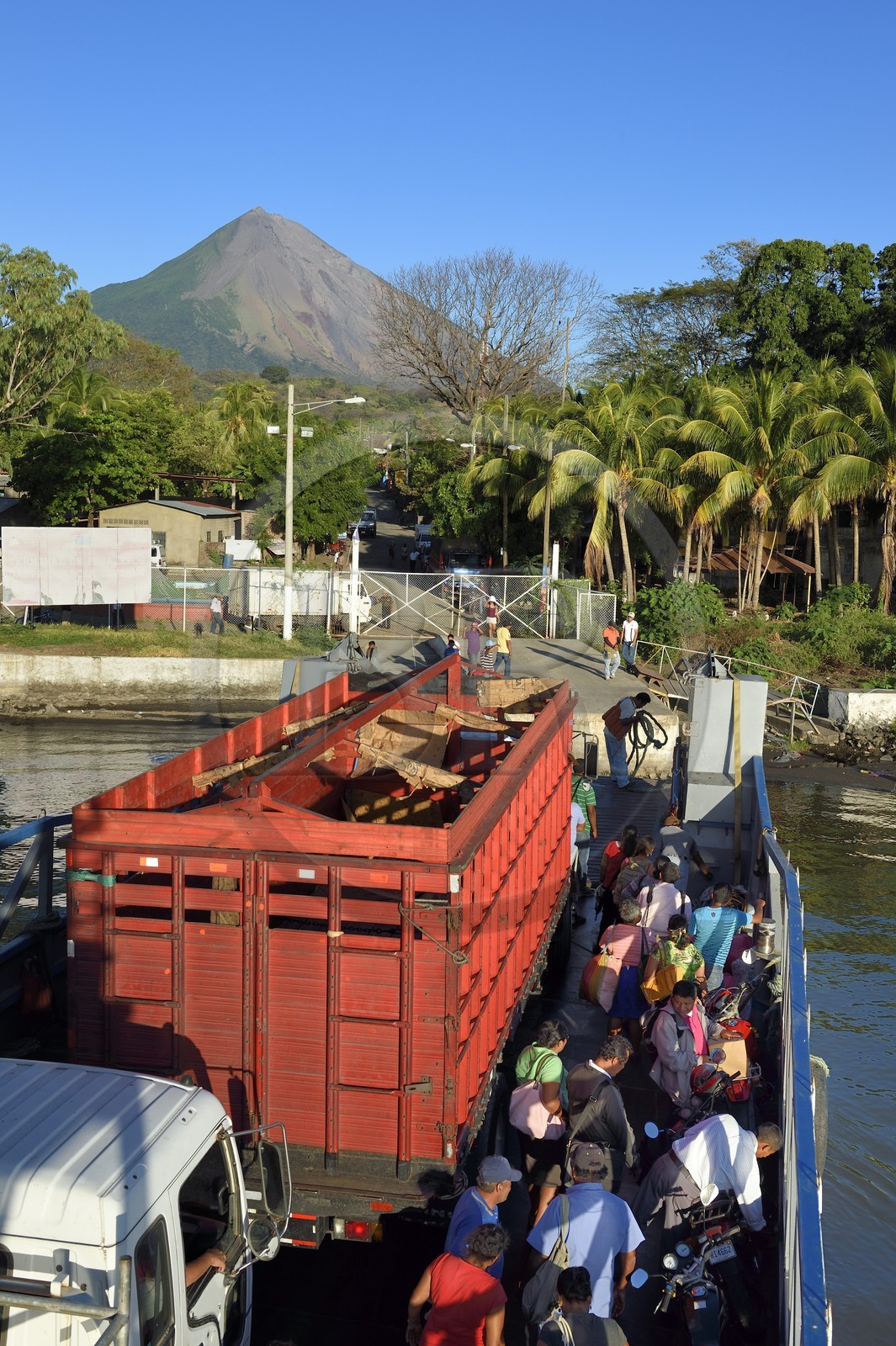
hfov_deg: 35.0
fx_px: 1420
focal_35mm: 38
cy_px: 673
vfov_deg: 50.7
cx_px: 448
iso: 200
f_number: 10
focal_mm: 38
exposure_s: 1/250
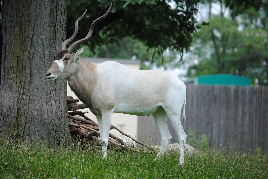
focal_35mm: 278
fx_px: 2068
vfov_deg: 5.0
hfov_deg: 7.4
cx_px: 134
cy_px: 90
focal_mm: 185
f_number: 5
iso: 200
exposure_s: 1/500
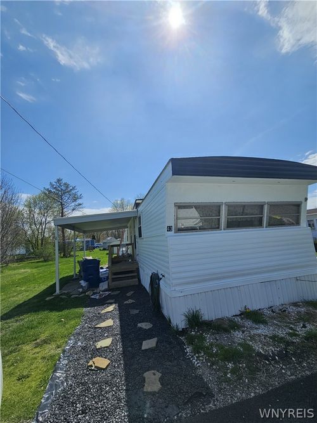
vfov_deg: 106.2
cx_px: 158
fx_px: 159
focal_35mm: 13
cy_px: 212
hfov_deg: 89.9
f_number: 2.2
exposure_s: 1/4233
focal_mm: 2.2
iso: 50
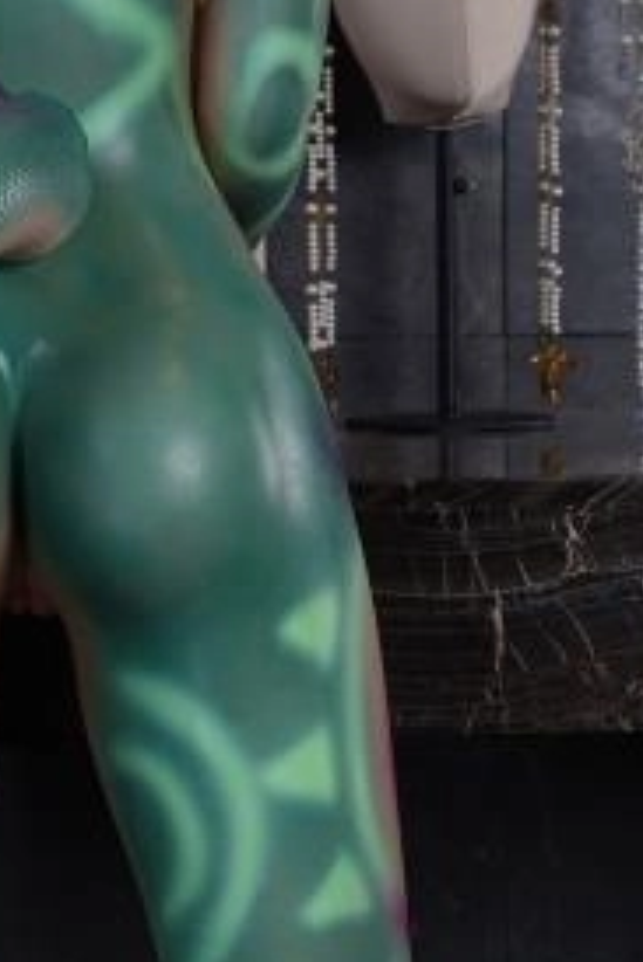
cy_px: 621
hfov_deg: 9.7
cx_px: 102
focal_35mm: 141
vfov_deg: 14.5
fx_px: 3773
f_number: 4.5
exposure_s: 1/30
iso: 50
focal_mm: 43
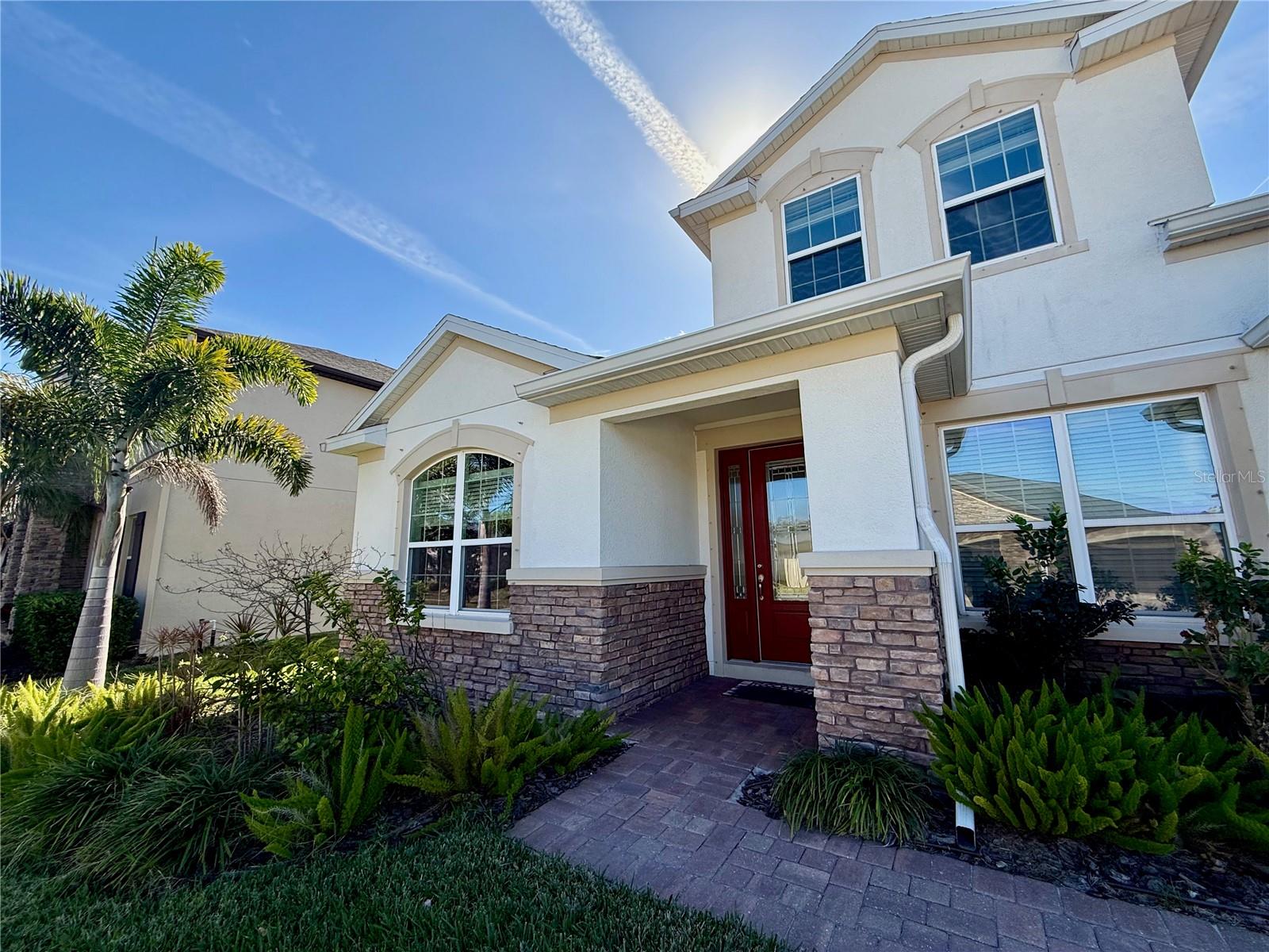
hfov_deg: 102.1
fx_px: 513
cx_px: 634
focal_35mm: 14
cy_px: 476
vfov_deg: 85.7
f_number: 2.2
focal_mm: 2.22
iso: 64
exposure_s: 1/1125
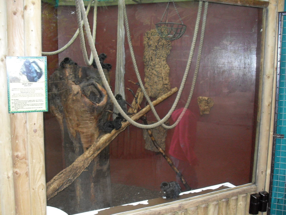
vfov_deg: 38.7
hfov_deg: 50.1
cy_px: 108
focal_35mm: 37
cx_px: 143
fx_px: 306
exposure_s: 1/45
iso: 240
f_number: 2.8
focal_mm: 6.3
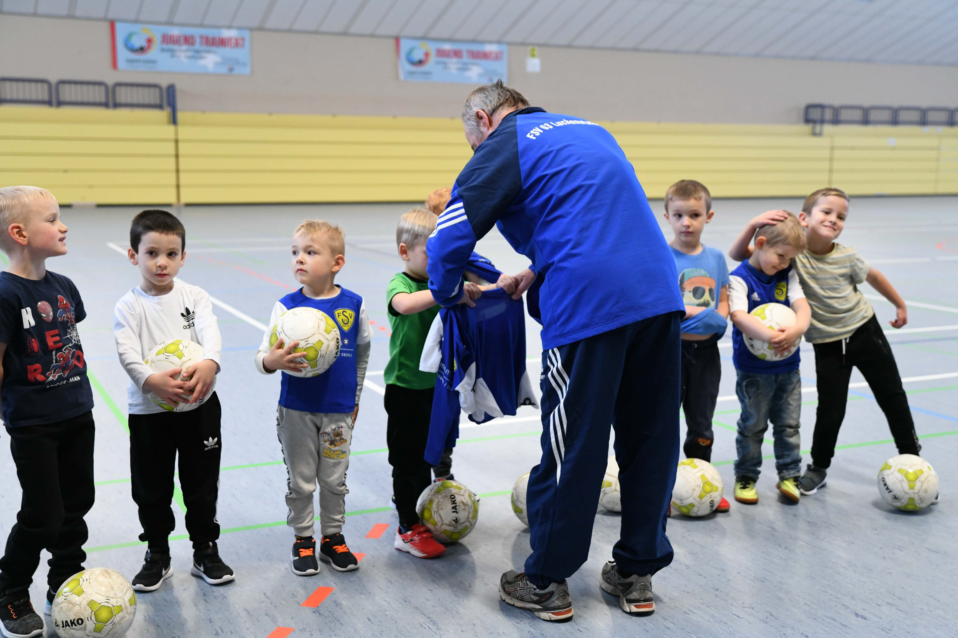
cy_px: 319
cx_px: 479
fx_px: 1197
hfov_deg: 43.6
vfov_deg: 29.9
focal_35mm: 45
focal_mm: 45
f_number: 2.8
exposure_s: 1/200
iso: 4000
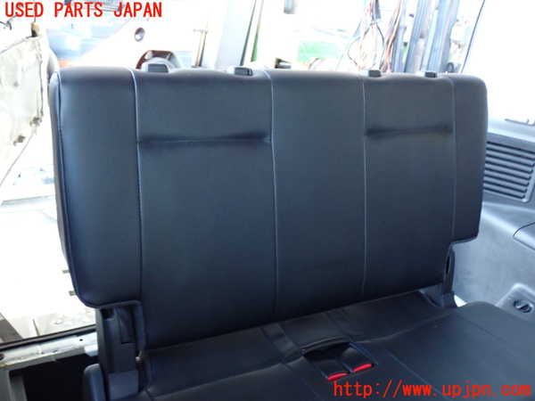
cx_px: 268
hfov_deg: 51.4
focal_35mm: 36
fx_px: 556
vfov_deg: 39.7
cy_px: 200
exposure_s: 1/20
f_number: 2.5
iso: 800
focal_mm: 6.37
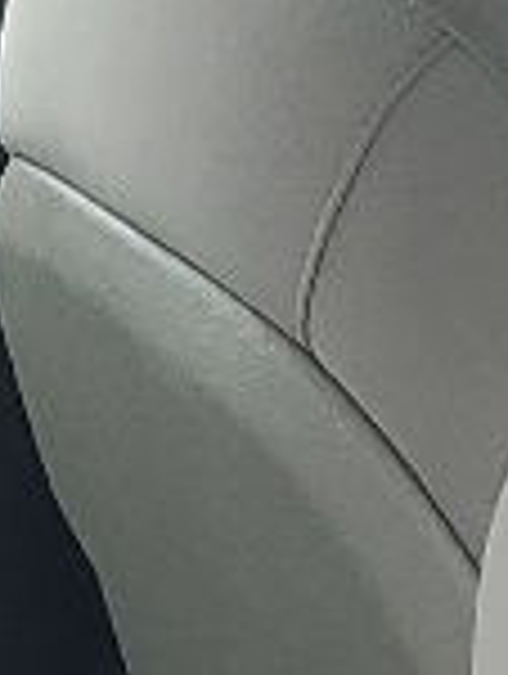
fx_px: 5405
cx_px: -841
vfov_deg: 7.0
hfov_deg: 5.2
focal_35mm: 277
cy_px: 1148
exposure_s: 1/323
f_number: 1.5
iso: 50
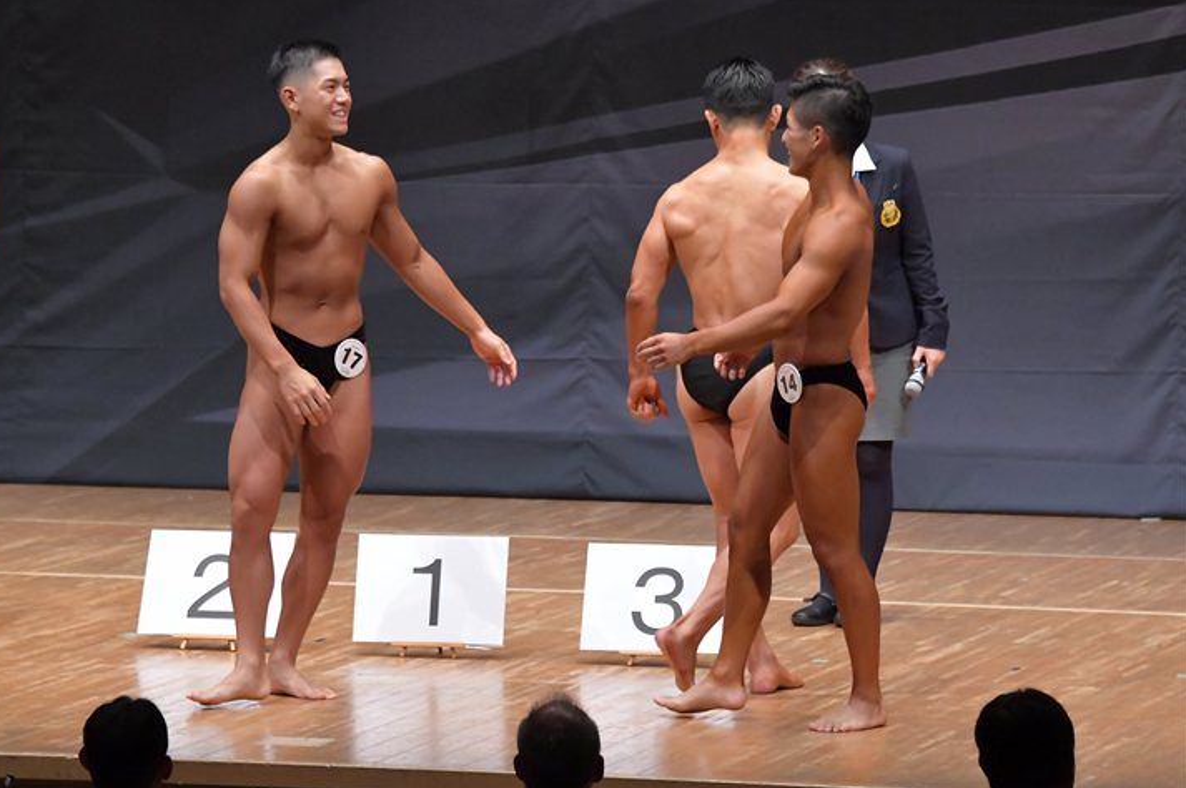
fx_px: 8590
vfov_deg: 5.3
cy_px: 396
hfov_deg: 7.9
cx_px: 545
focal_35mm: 261
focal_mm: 160
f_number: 5.6
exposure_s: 1/400
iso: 8000
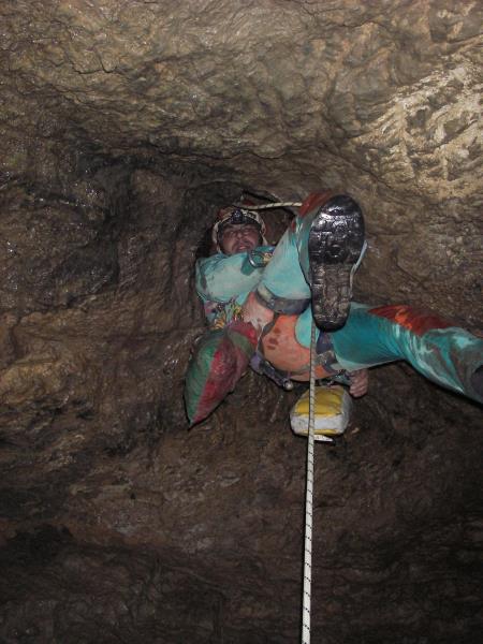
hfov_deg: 37.7
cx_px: 242
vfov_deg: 49.0
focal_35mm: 38
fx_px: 707
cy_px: 322
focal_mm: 6.3
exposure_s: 1/30
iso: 200
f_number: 3.3
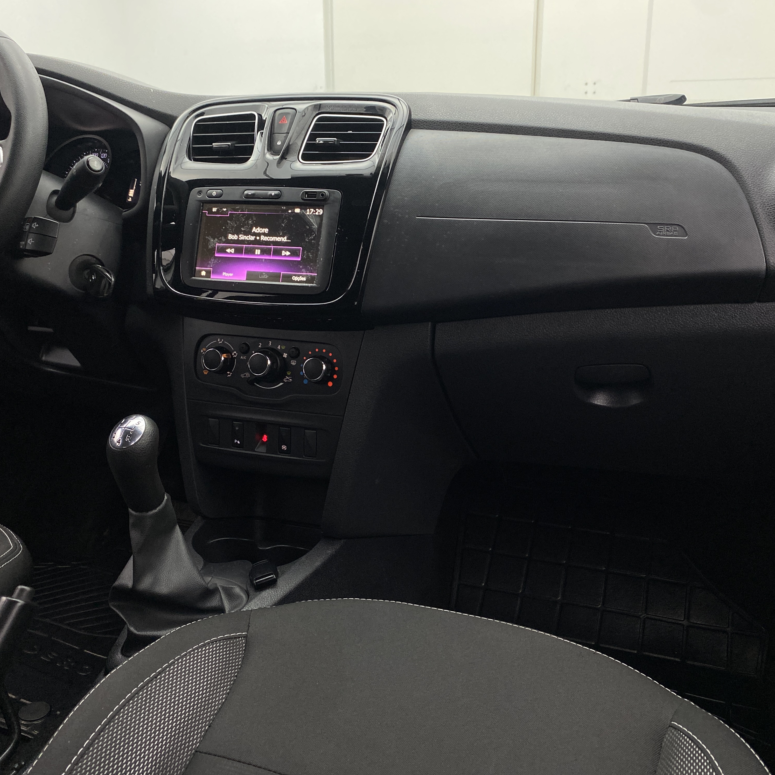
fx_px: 785
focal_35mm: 31
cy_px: 389
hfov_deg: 52.5
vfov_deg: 52.5
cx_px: 400
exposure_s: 1/60
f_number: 1.8
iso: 200
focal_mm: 4.25
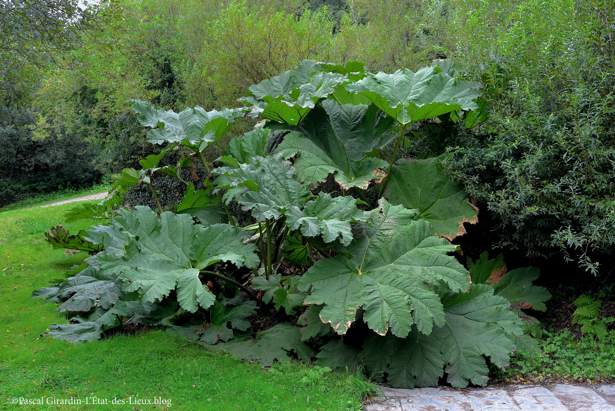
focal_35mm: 38
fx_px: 649
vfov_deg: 35.1
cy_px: 206
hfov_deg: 50.7
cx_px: 308
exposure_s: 1/40
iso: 200
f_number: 8
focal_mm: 38
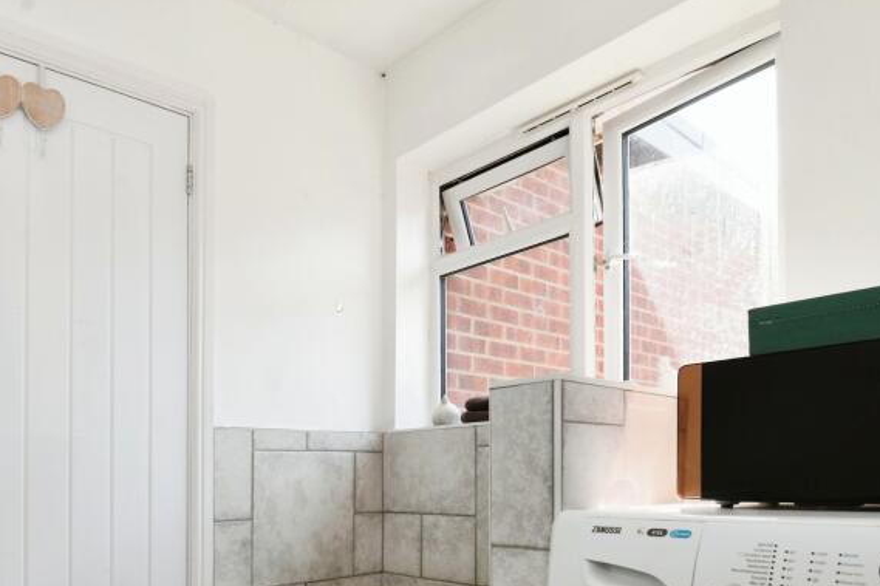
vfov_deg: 45.0
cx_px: 246
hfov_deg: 64.3
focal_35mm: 27
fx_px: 660
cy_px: 486
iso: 400
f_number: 9
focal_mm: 15
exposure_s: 1/80
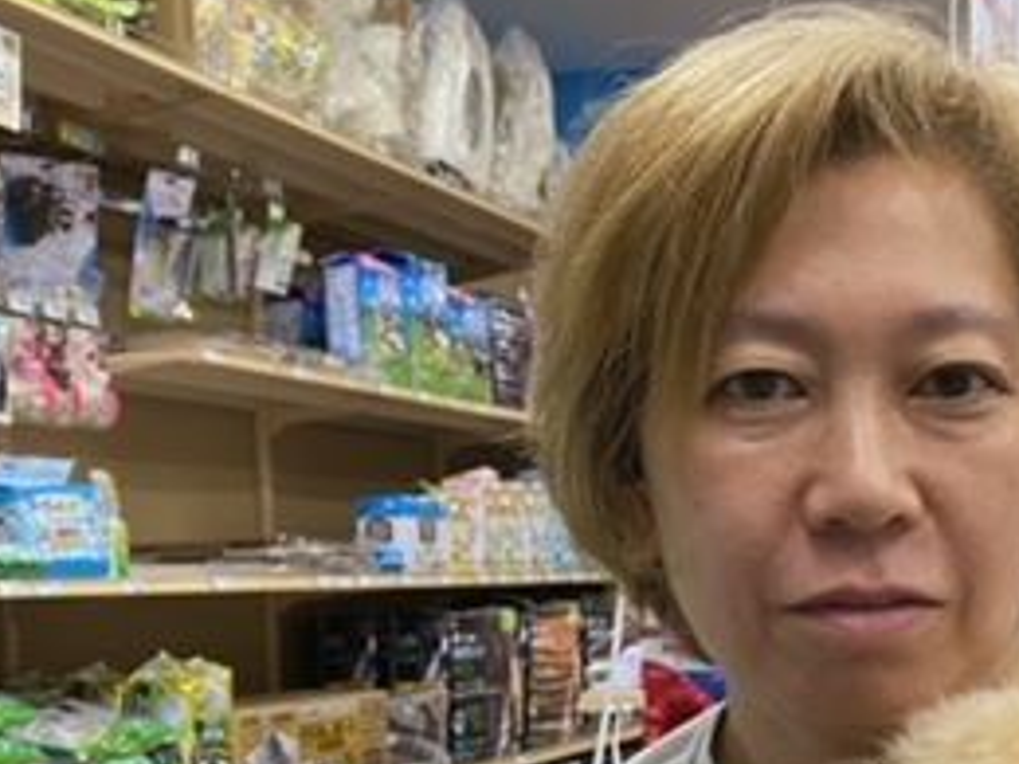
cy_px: 635
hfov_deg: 30.9
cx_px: 898
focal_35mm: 60
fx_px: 1766
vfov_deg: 24.0
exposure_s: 1/60
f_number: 1.8
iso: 100
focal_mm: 4.25
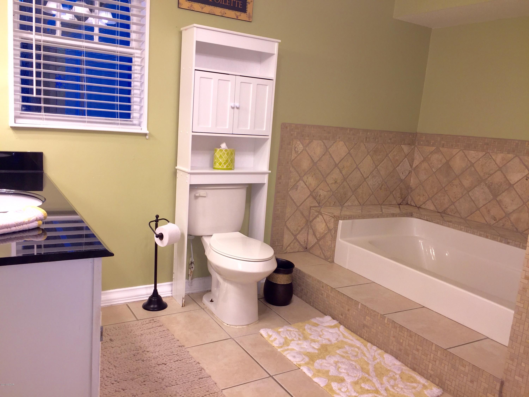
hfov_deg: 61.7
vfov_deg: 48.2
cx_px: 264
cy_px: 198
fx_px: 443
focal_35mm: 29
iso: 32
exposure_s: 1/32
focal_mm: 4.15
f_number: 2.2
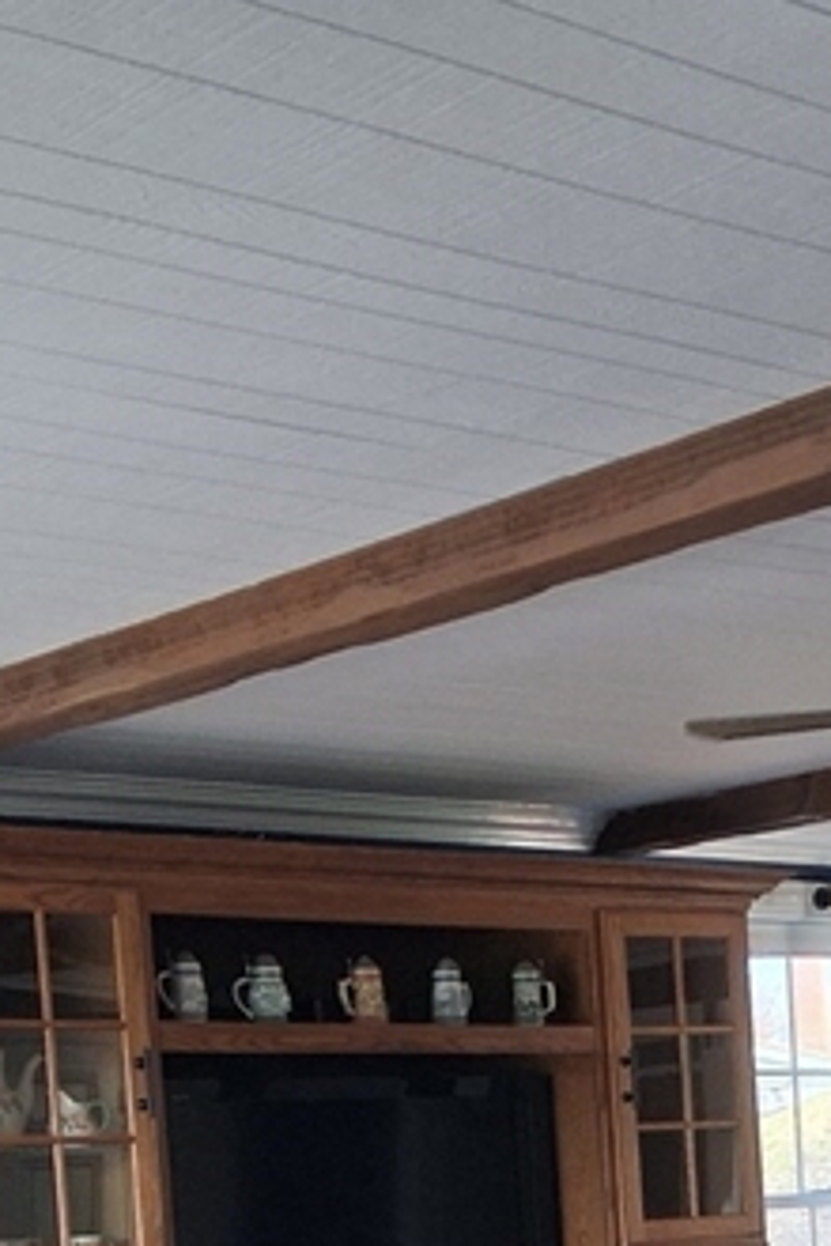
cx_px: 797
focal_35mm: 84
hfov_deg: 16.0
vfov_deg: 22.6
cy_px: 1420
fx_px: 2908
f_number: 1.8
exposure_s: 1/120
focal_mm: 3.98
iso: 100
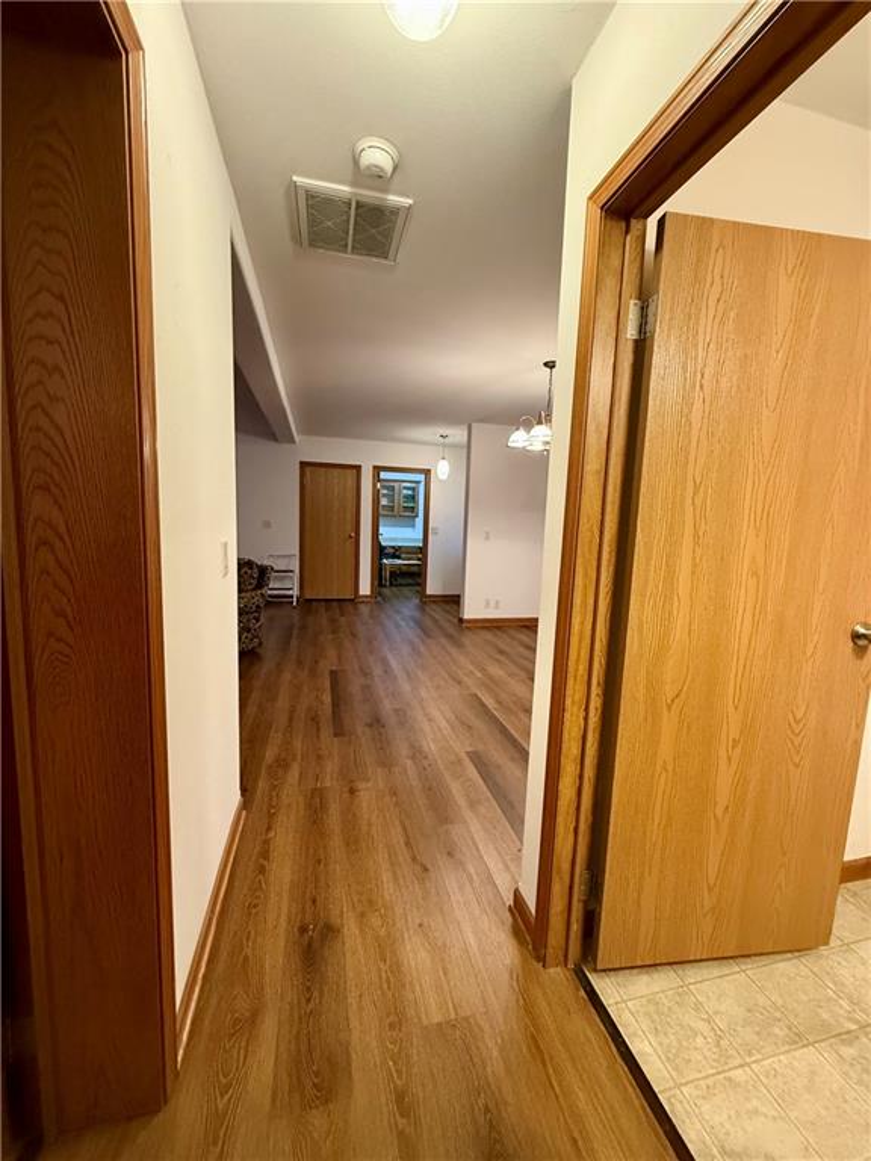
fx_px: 470
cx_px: 436
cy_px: 580
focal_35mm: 14
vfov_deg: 102.1
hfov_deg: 85.7
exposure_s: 1/60
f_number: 2.2
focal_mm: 2.22
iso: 640
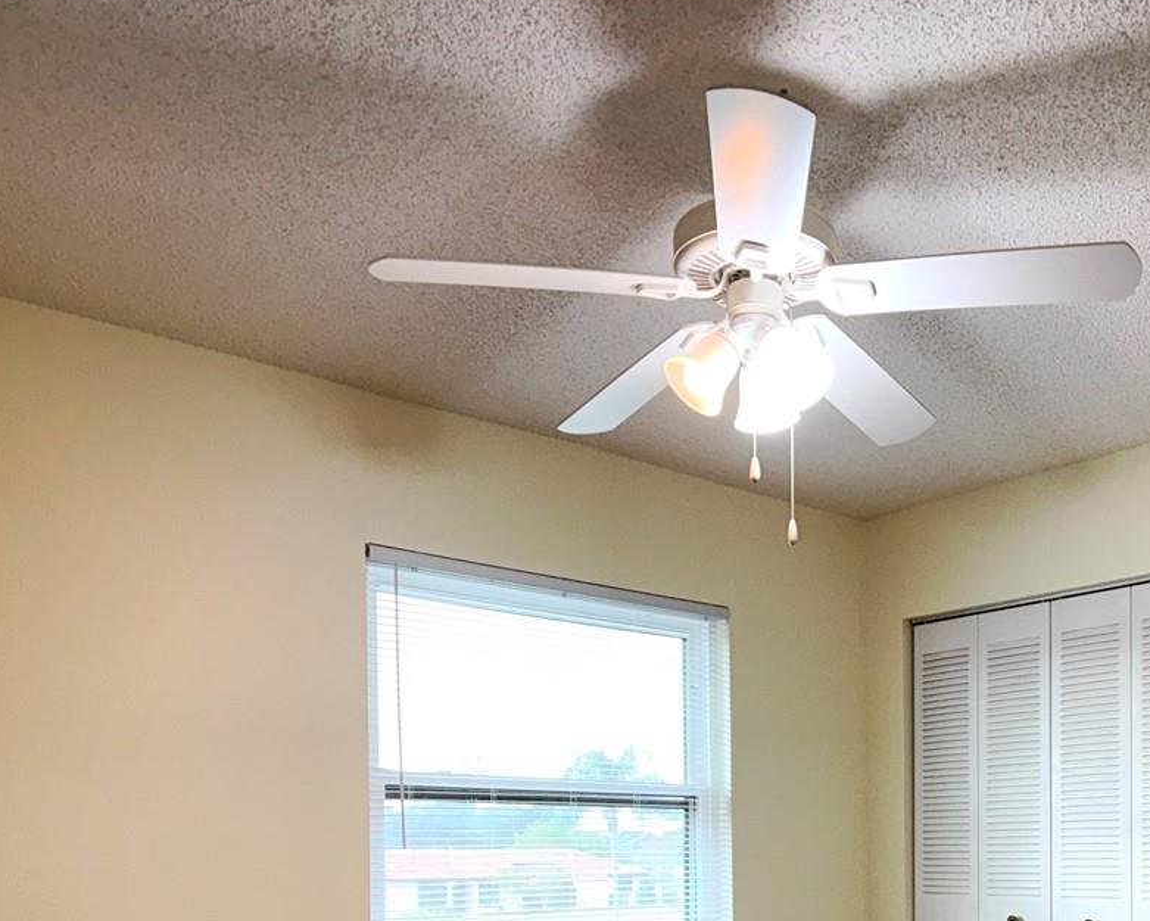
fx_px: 1634
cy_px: 862
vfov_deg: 29.9
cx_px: 748
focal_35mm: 48
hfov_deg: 38.4
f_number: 1.78
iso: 160
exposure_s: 1/207
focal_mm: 6.76
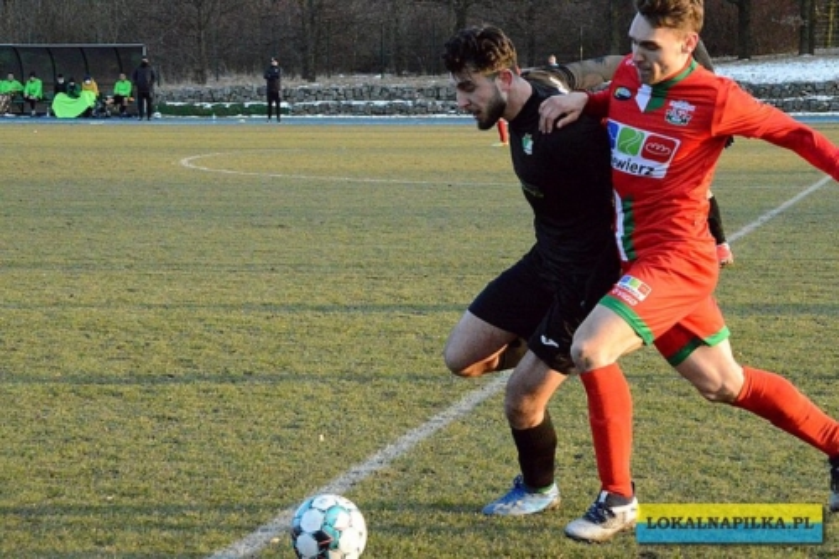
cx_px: 420
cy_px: 280
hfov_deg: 17.5
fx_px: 2726
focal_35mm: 117
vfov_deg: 11.7
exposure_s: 1/2500
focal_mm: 78
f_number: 9
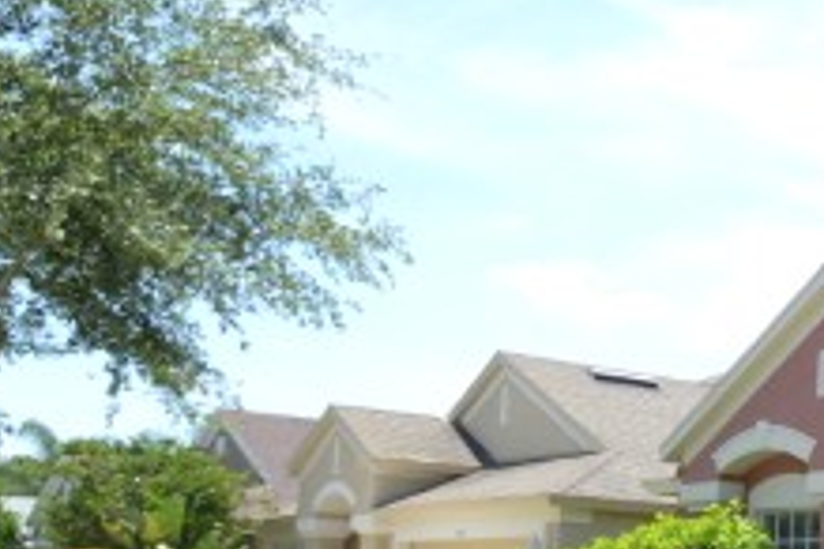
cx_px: 1178
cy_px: 530
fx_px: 1301
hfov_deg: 26.9
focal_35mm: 57
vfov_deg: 23.0
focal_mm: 11.5
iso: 100
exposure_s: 1/200
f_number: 7.1
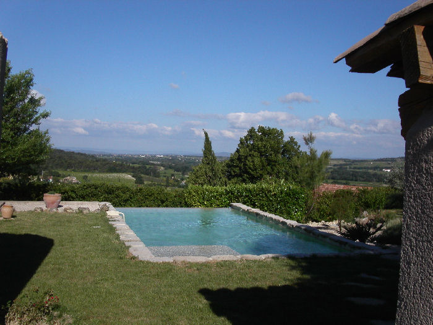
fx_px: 475
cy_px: 162
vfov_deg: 37.7
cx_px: 216
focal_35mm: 38
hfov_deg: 49.0
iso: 100
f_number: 8
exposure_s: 1/750
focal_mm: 7.8
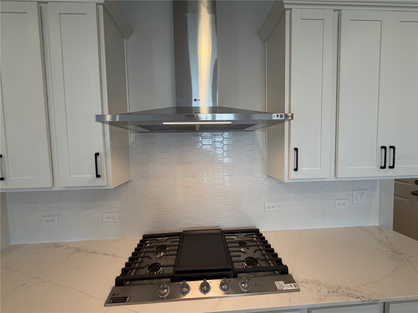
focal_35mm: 14
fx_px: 169
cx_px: 209
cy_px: 156
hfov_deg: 102.1
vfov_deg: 85.7
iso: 125
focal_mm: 2.22
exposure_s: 1/120
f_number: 2.2
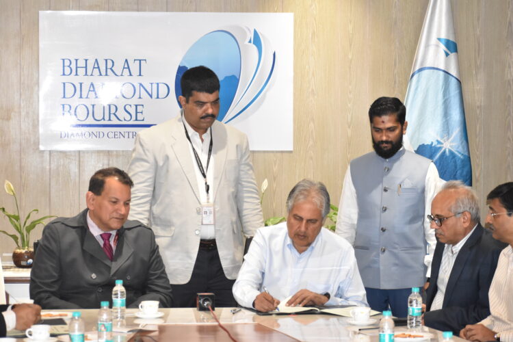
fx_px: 1838
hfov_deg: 15.9
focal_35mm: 129
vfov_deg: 10.6
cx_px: 256
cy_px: 171
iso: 2500
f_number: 5
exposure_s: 1/160
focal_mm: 86
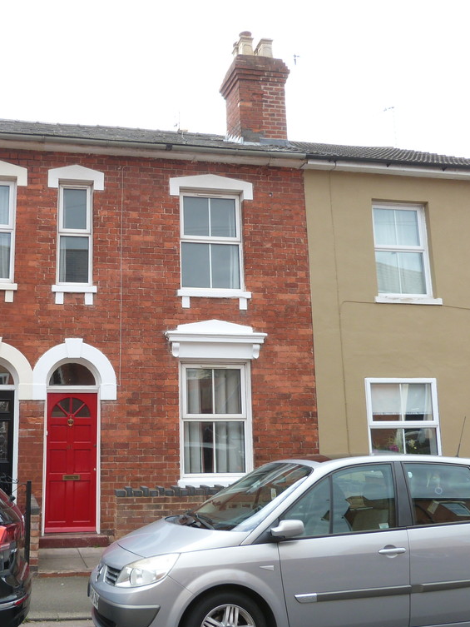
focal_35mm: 34
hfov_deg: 40.8
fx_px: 615
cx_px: 126
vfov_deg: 53.9
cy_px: 311
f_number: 4
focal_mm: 4.5
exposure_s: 1/125
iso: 100
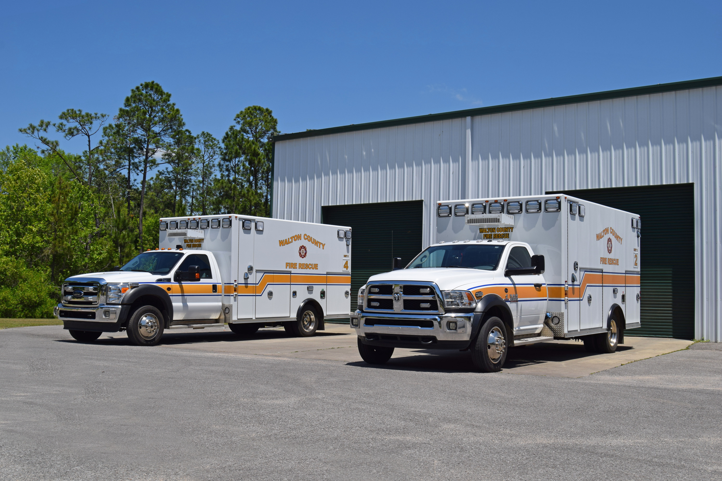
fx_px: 782
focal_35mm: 39
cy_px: 240
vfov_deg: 34.2
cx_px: 361
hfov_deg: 49.6
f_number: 11
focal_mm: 26
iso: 200
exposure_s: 1/500
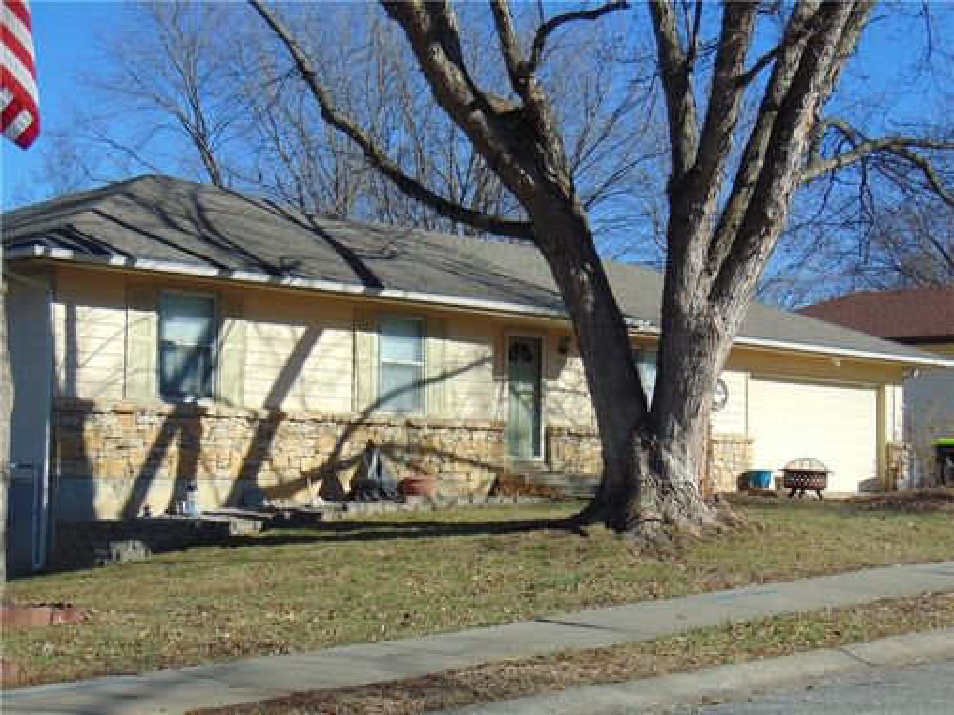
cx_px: 477
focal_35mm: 60
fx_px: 1654
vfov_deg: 24.4
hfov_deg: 32.2
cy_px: 358
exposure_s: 1/800
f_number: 3.6
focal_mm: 10.8
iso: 80
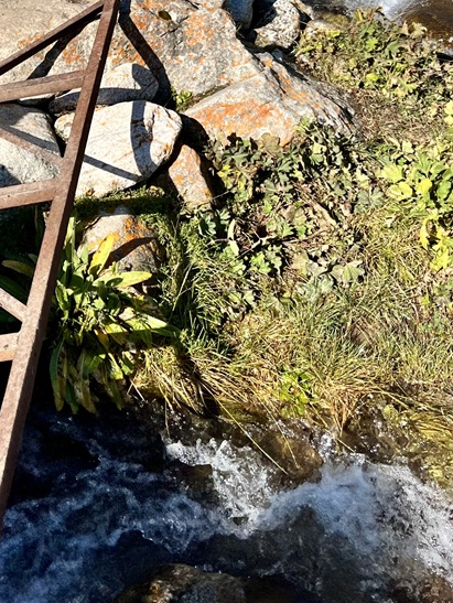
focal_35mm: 57
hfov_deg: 25.7
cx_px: 223
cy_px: -51
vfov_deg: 30.4
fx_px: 993
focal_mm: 5.1
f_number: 1.6
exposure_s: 1/2632
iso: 50
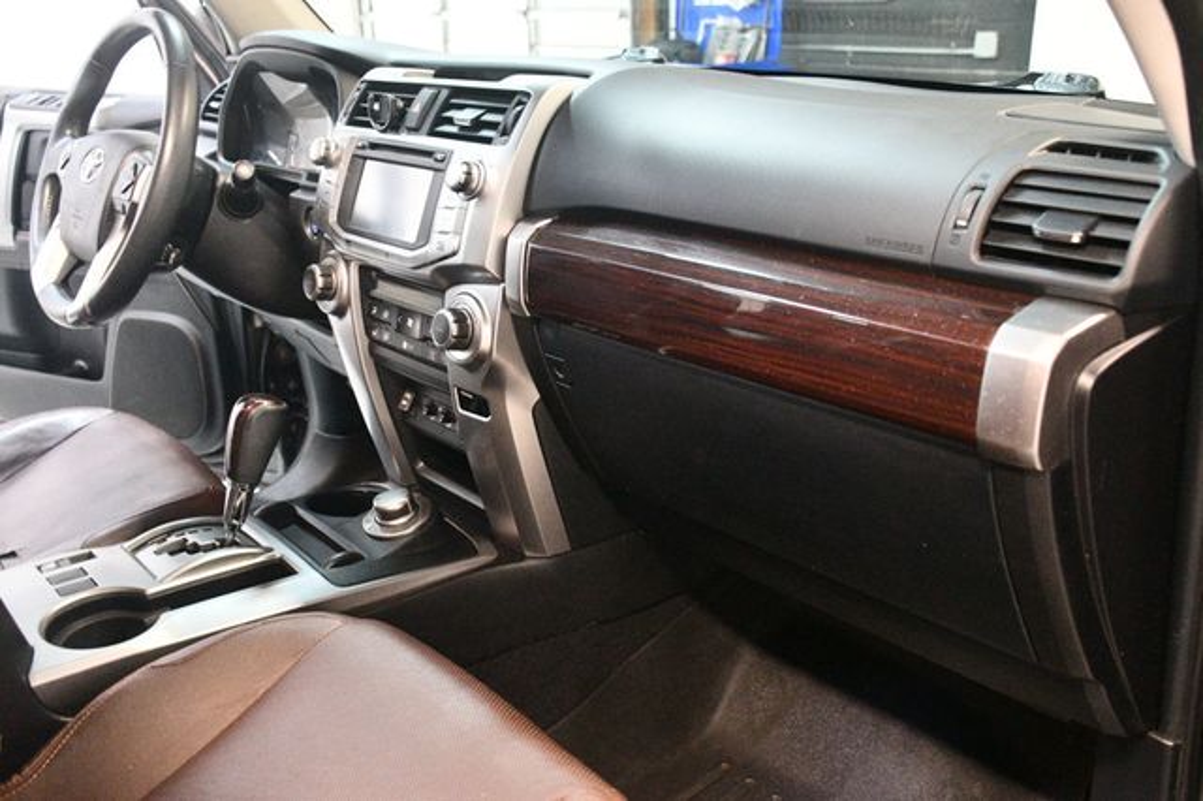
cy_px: 400
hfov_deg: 55.8
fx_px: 1136
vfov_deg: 38.8
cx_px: 602
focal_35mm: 34
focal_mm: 23
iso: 8000
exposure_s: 1/60
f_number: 3.8
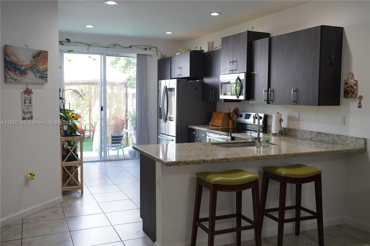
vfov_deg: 37.8
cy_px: 123
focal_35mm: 35
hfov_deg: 54.4
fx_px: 360
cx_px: 185
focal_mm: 35
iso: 400
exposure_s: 1/60
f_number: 4
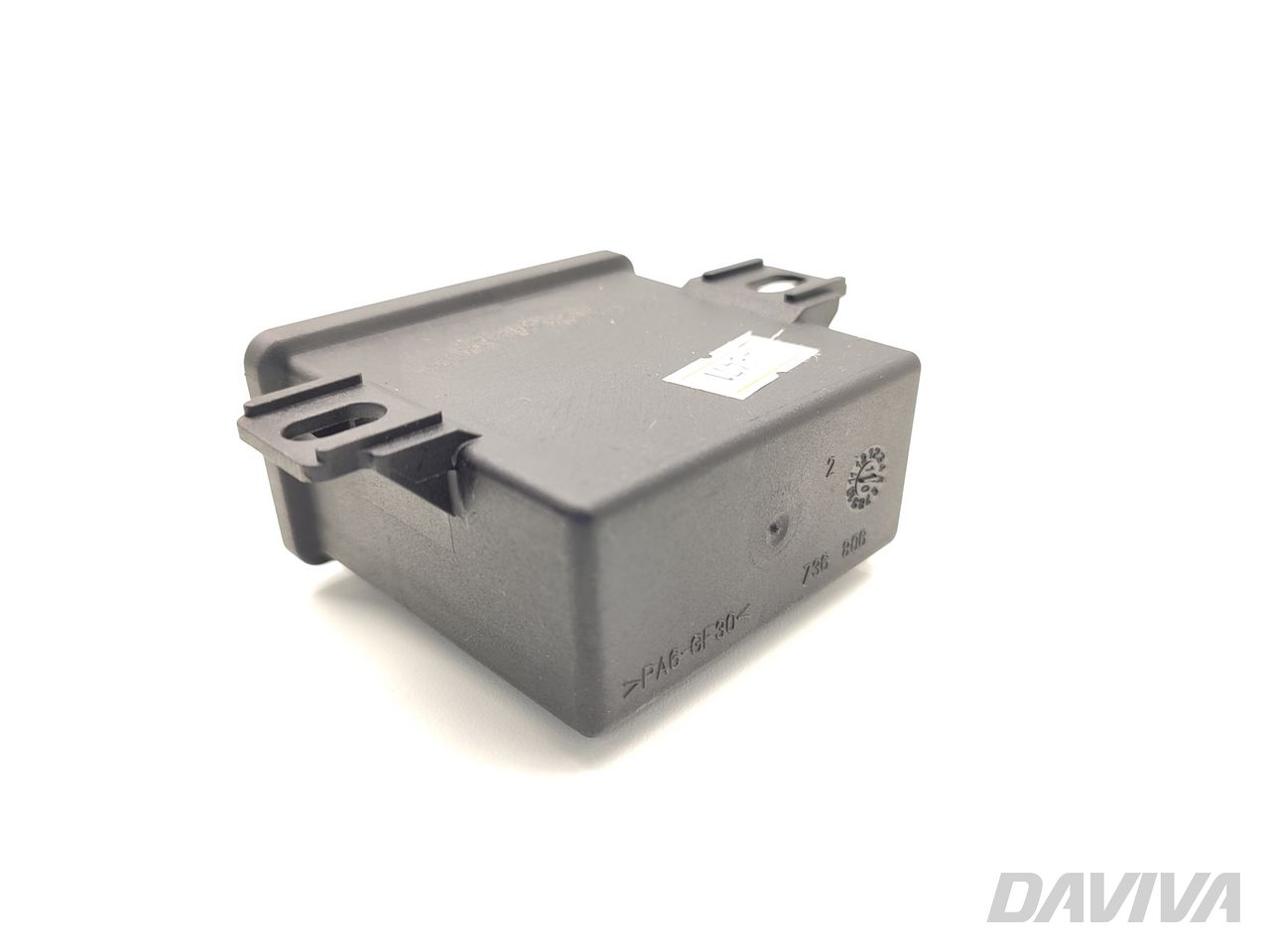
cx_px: 635
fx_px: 881
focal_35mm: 24
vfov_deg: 56.8
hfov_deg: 71.6
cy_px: 476
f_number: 1.89
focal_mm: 5.89
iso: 250
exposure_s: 1/100
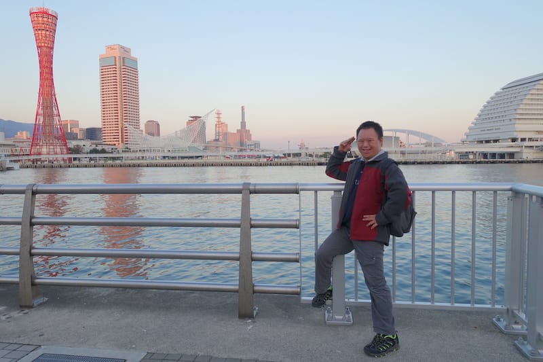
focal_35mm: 24
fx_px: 362
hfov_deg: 73.8
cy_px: 181
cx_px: 272
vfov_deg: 53.1
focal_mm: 8.8
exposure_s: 1/125
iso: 125
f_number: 4
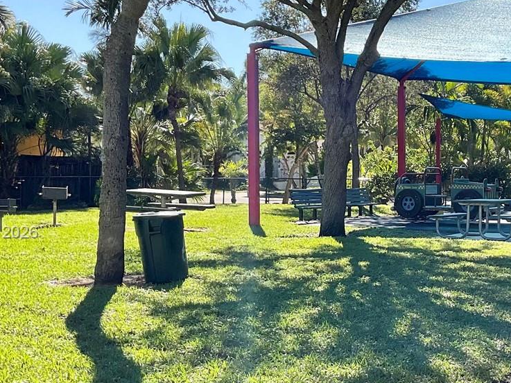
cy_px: 233
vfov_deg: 23.2
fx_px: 930
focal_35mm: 63
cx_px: 376
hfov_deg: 30.3
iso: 16
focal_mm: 3
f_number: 1.8
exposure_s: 1/869
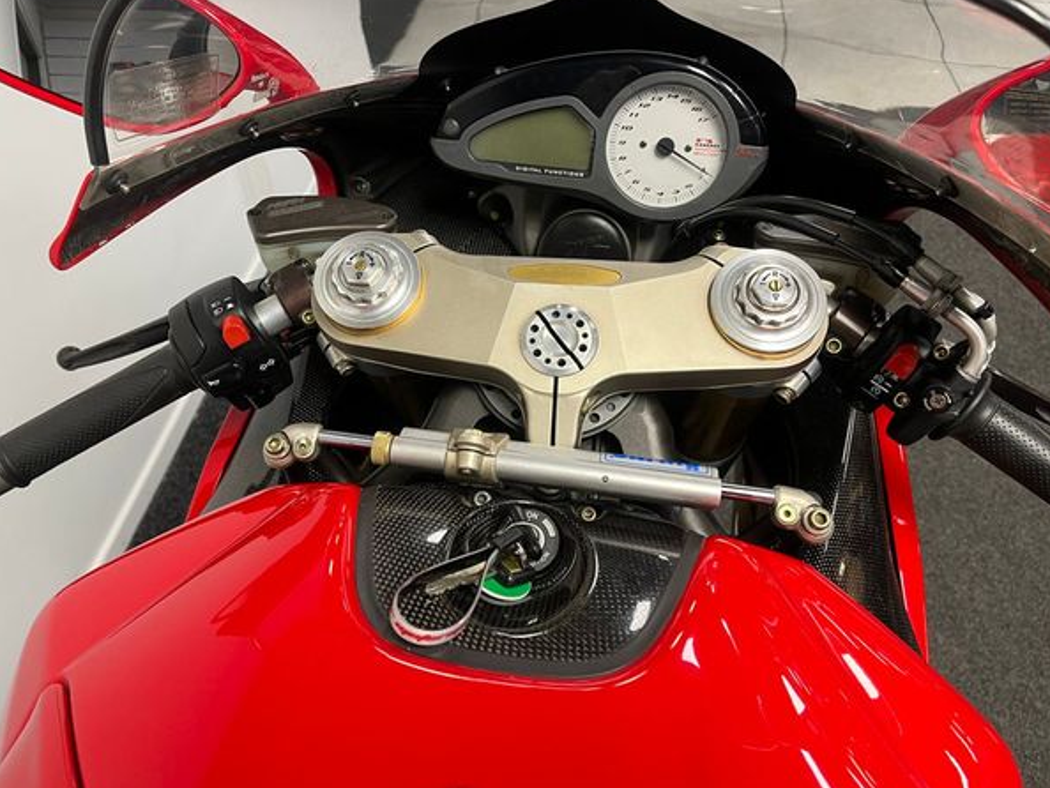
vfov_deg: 49.8
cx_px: 502
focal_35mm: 28
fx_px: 850
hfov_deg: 63.4
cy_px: 383
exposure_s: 1/50
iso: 125
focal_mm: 5.1
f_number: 1.6
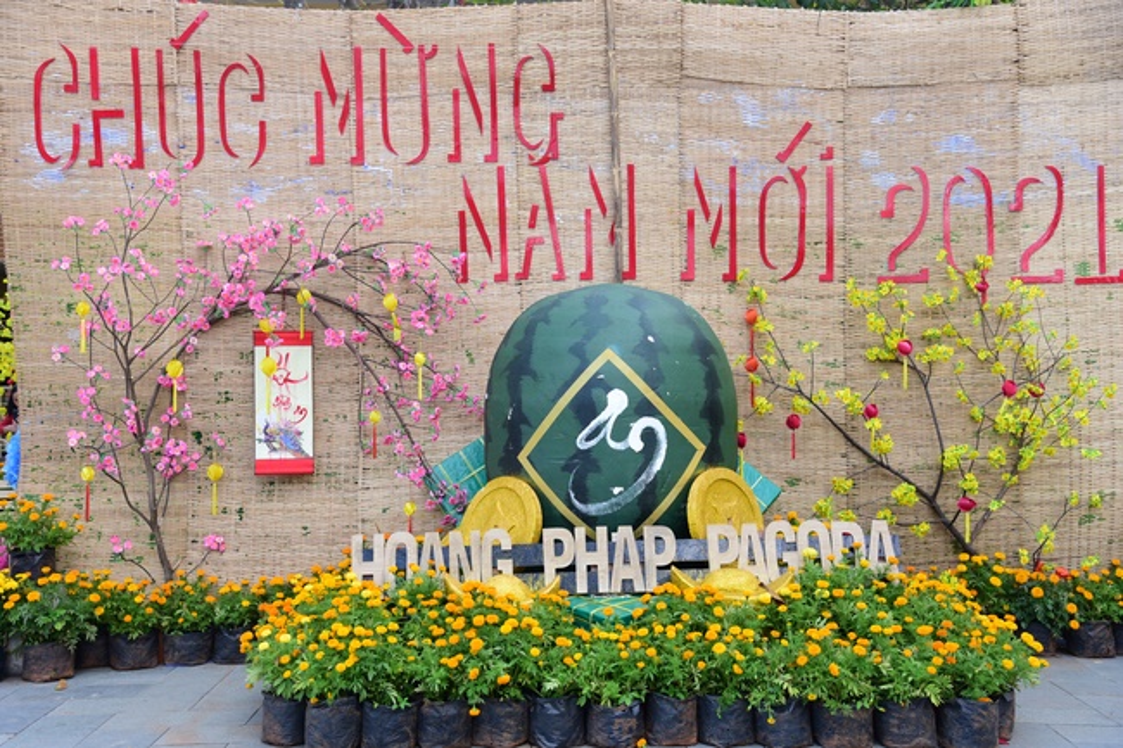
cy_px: 374
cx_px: 562
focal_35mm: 50
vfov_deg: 27.0
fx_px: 1559
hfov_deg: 39.6
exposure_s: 1/60
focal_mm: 50
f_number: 5.6
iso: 250
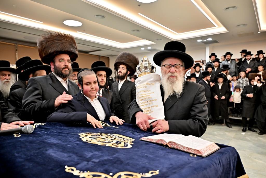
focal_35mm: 24
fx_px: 177
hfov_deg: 73.7
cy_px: 89
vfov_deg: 53.1
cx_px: 133
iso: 800
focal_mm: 24
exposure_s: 1/250
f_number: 4
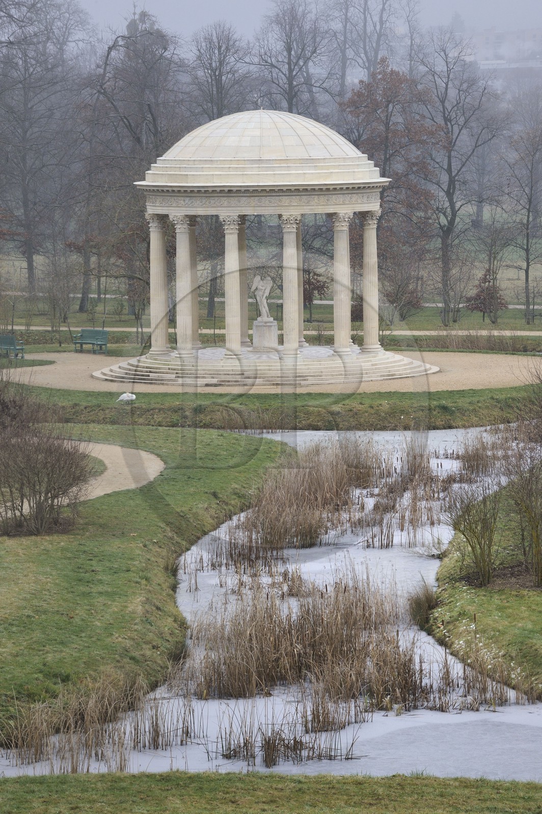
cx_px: 271
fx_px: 4298
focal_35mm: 190
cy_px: 407
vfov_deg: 10.8
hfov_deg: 7.2
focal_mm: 190
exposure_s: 1/160
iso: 800
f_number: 14
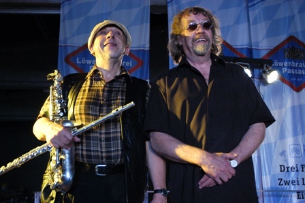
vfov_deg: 28.0
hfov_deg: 41.1
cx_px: 152
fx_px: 406
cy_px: 102
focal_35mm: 48
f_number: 3.5
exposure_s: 1/100
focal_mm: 32
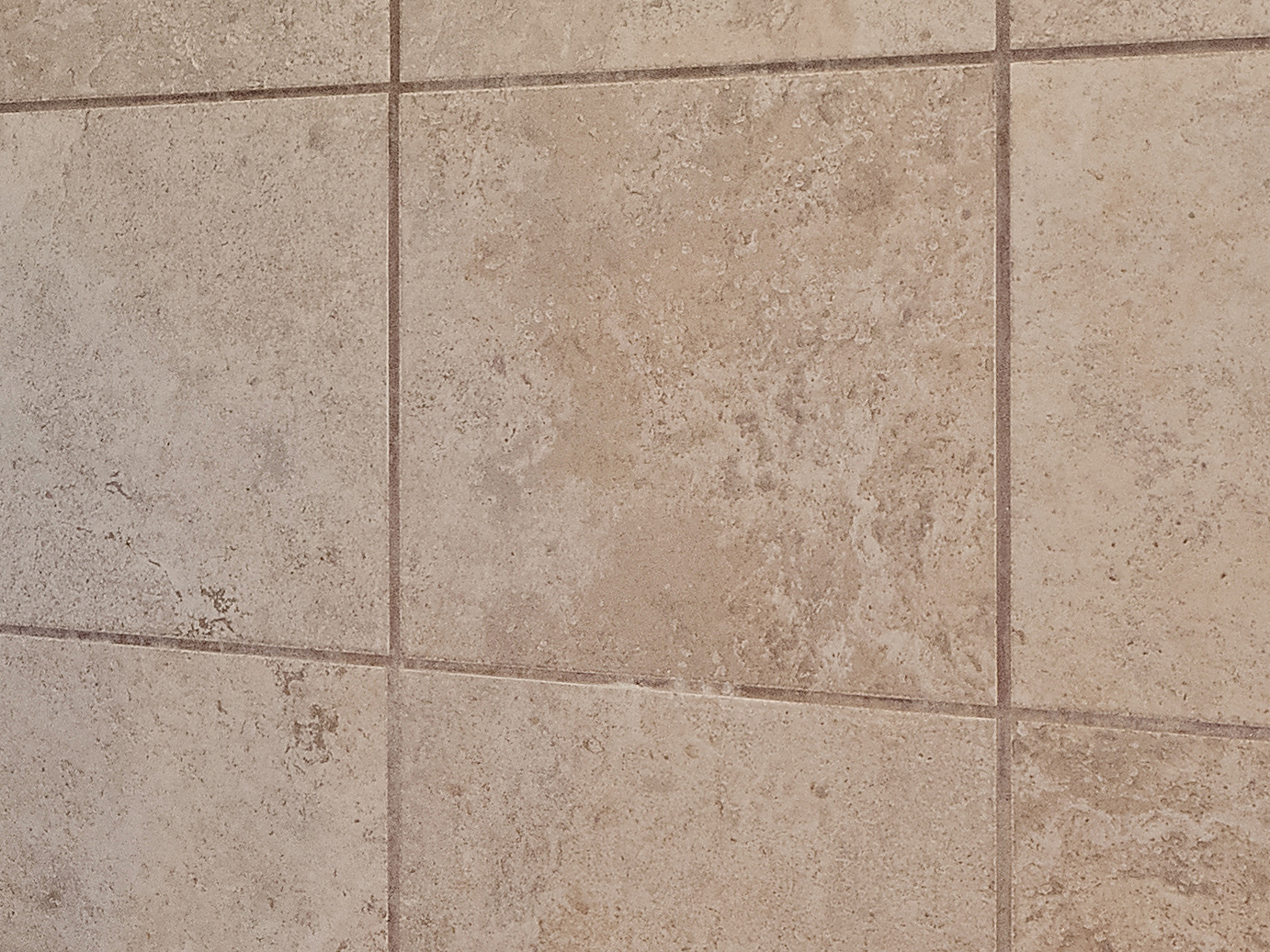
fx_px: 2202
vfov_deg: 24.4
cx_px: 126
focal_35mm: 60
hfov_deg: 30.7
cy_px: 357
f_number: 5.6
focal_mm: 8
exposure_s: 1/13
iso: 400
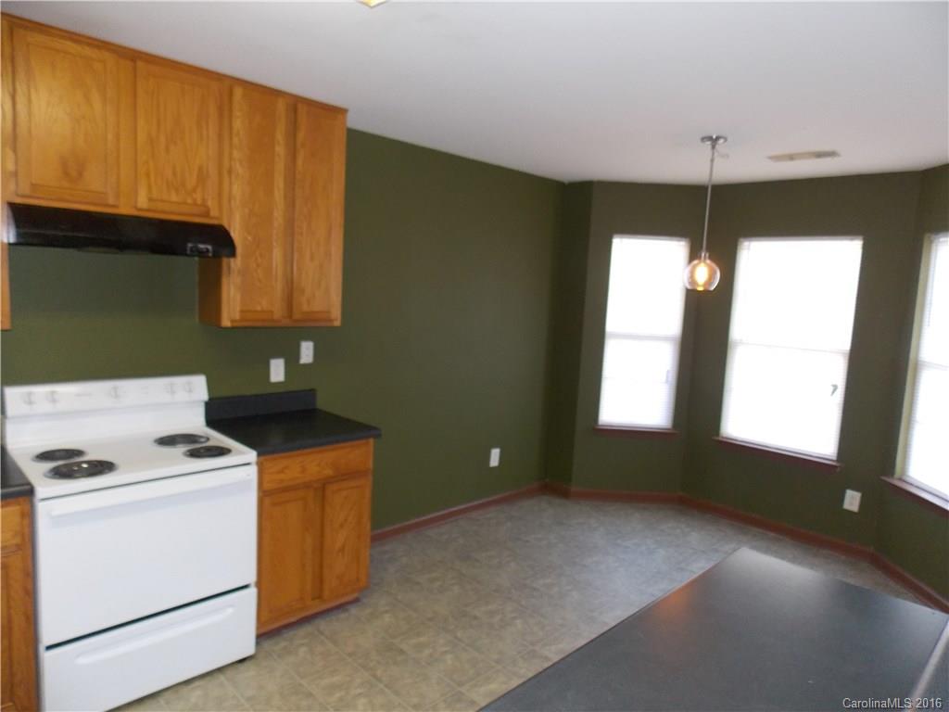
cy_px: 356
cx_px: 474
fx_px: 631
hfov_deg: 73.9
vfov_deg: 58.9
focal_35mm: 23
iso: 250
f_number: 3.1
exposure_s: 1/30
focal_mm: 4
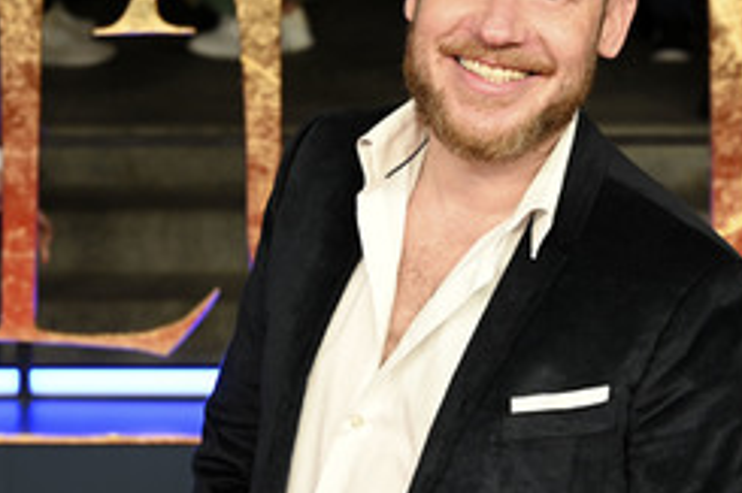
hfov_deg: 14.9
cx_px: 450
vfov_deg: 9.9
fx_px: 2842
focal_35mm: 138
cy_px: 257
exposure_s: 1/125
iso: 640
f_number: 5.6
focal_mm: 75
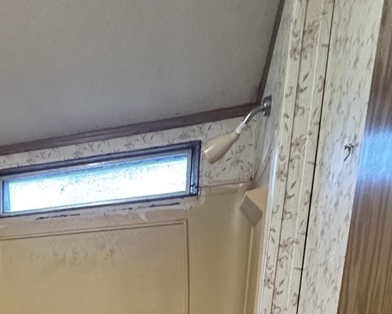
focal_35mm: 43
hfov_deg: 38.7
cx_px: 12
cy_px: 450
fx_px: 499
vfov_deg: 26.8
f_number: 2.2
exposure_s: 1/60
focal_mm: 2.22
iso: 500
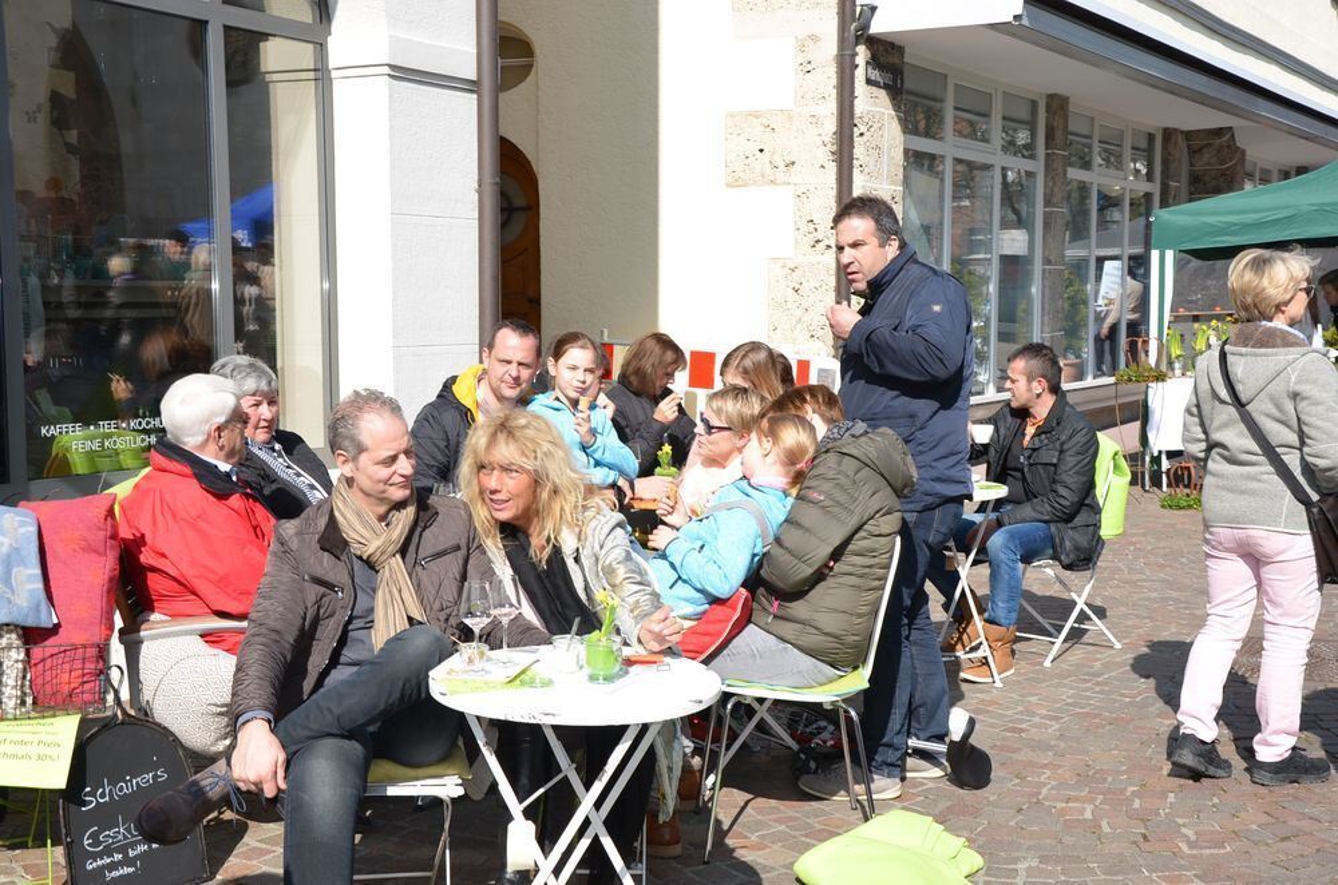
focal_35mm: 51
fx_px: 1891
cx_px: 669
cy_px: 442
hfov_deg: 39.0
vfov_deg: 26.4
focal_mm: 34
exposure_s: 1/200
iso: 100
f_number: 7.1
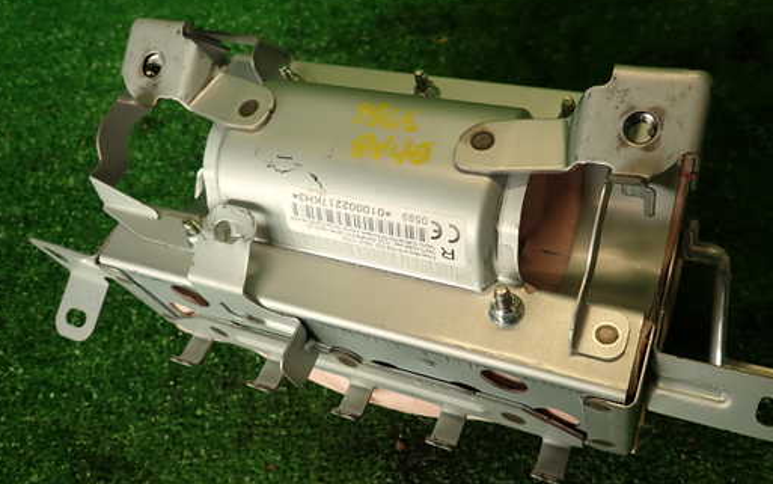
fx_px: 653
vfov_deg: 40.6
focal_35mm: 31
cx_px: 441
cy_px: 246
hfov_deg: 61.0
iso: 100
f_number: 2
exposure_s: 1/100
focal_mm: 4.5
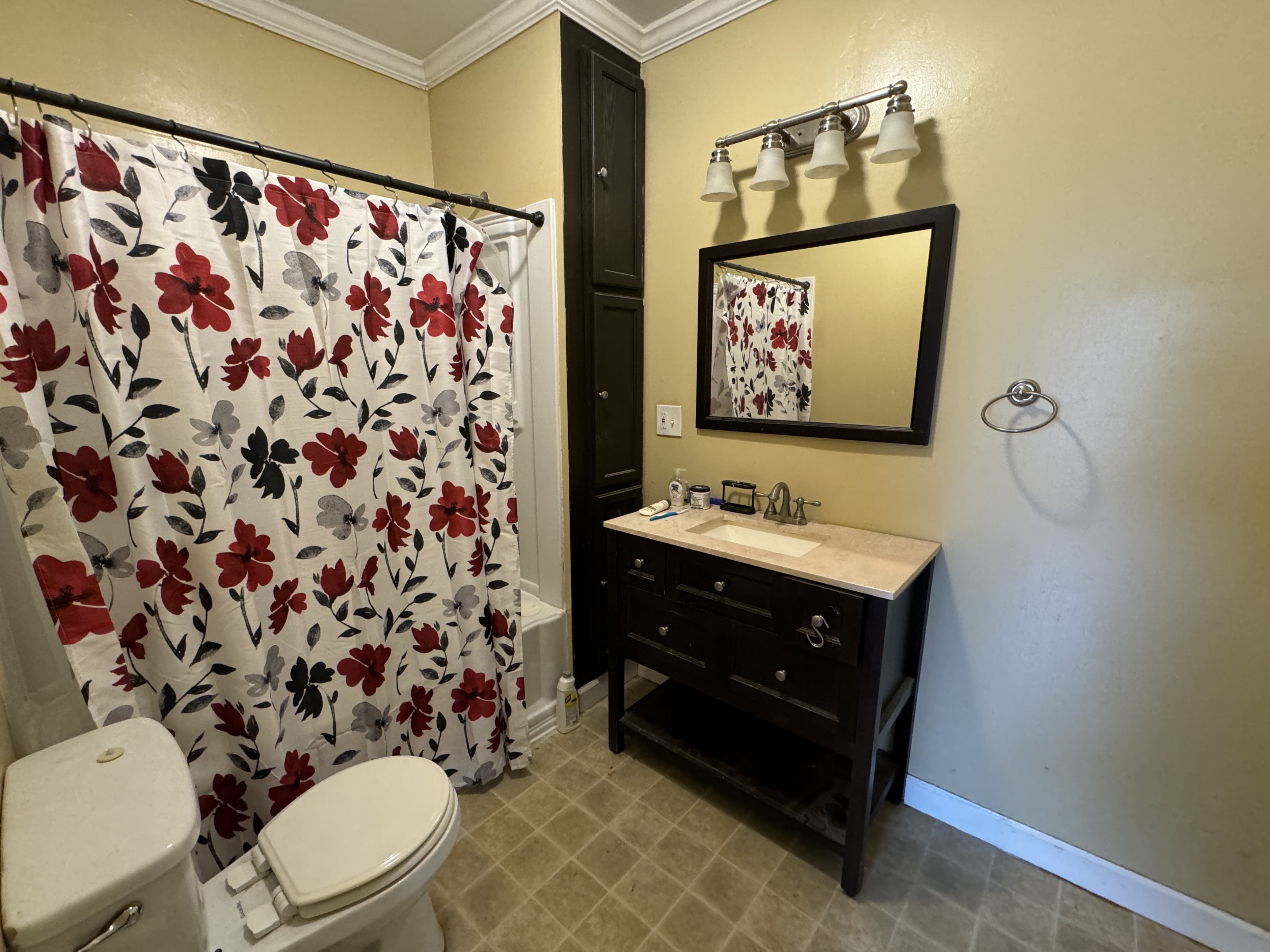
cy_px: 486
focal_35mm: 15
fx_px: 550
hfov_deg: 98.1
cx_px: 607
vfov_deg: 81.7
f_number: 2.2
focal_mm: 2.22
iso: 500
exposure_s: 1/60
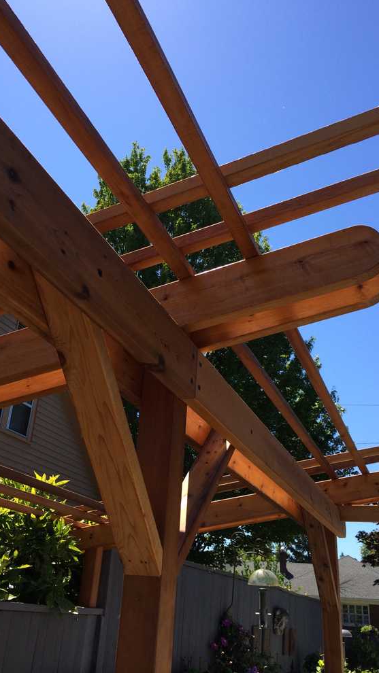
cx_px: 171
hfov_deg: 35.6
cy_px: 339
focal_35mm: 33
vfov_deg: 59.5
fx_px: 589
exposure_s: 1/1325
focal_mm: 4.12
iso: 40
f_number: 2.2
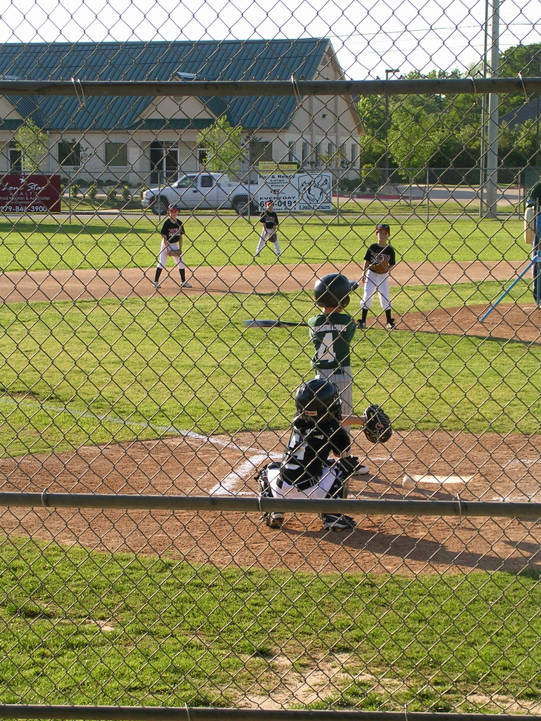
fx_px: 2396
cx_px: 270
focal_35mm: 115
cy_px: 360
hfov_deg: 12.9
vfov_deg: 17.1
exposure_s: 1/178
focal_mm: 17.4
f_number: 4.9
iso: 50
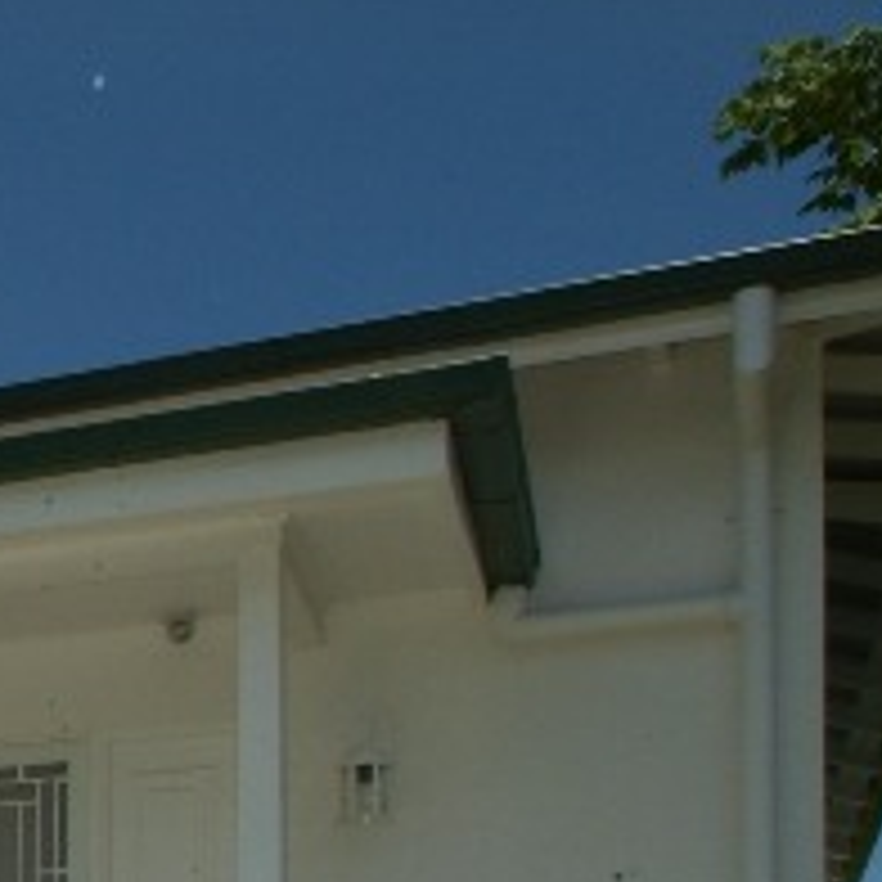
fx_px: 2104
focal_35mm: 73
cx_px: -896
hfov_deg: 17.1
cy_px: 1172
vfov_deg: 21.3
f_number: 22
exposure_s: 1/180
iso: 400
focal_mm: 14
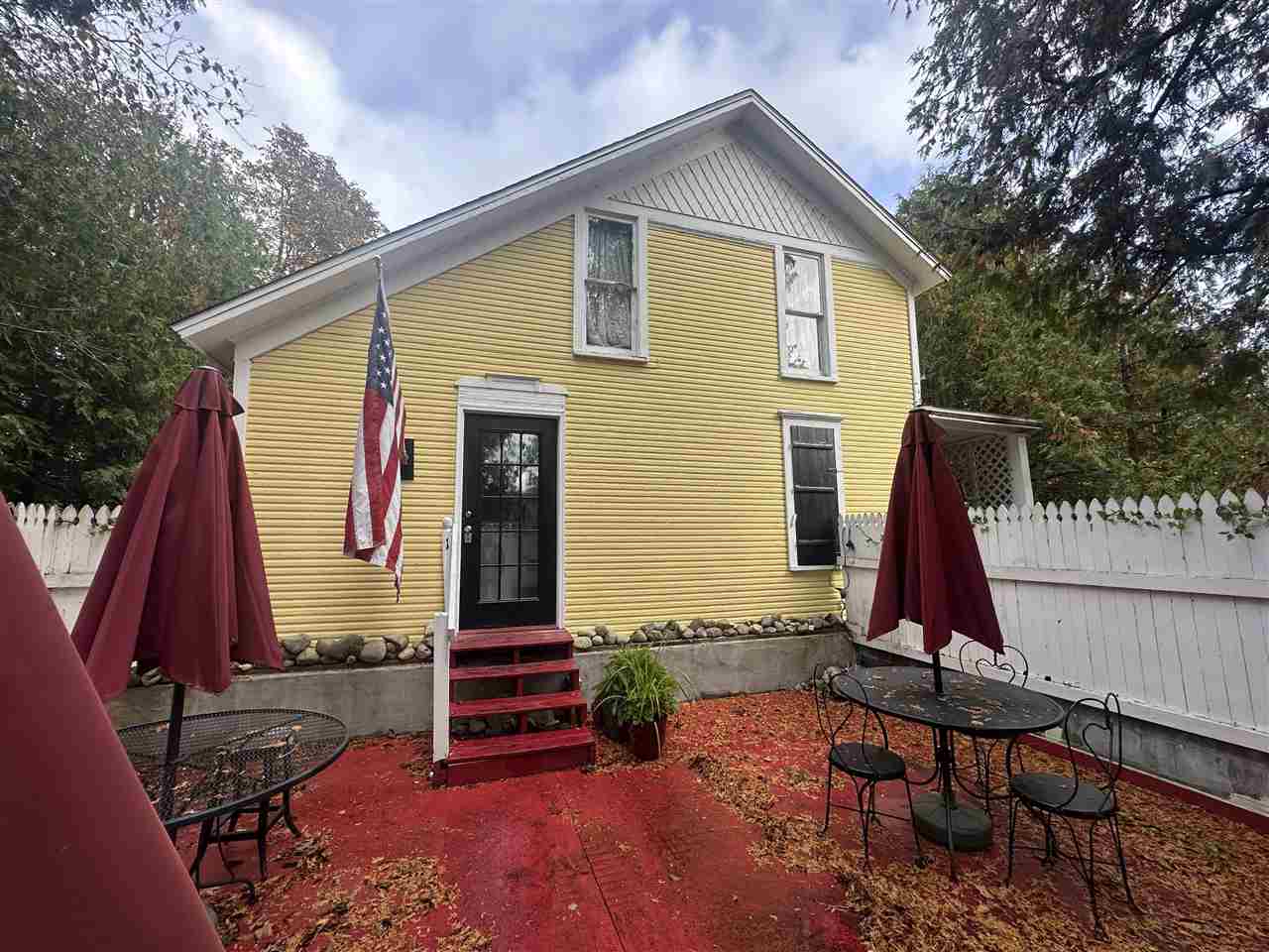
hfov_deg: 102.1
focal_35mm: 14
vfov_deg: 85.7
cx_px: 634
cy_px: 476
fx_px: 513
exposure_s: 1/422
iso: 40
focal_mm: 2.22
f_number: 2.2
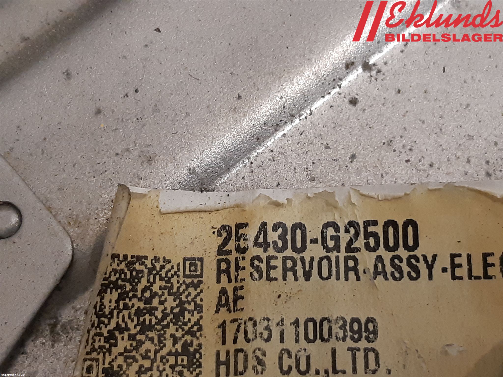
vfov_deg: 53.1
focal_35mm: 26
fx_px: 378
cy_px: 188
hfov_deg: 67.3
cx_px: 252
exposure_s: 1/50
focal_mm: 3.93
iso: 160
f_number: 1.7
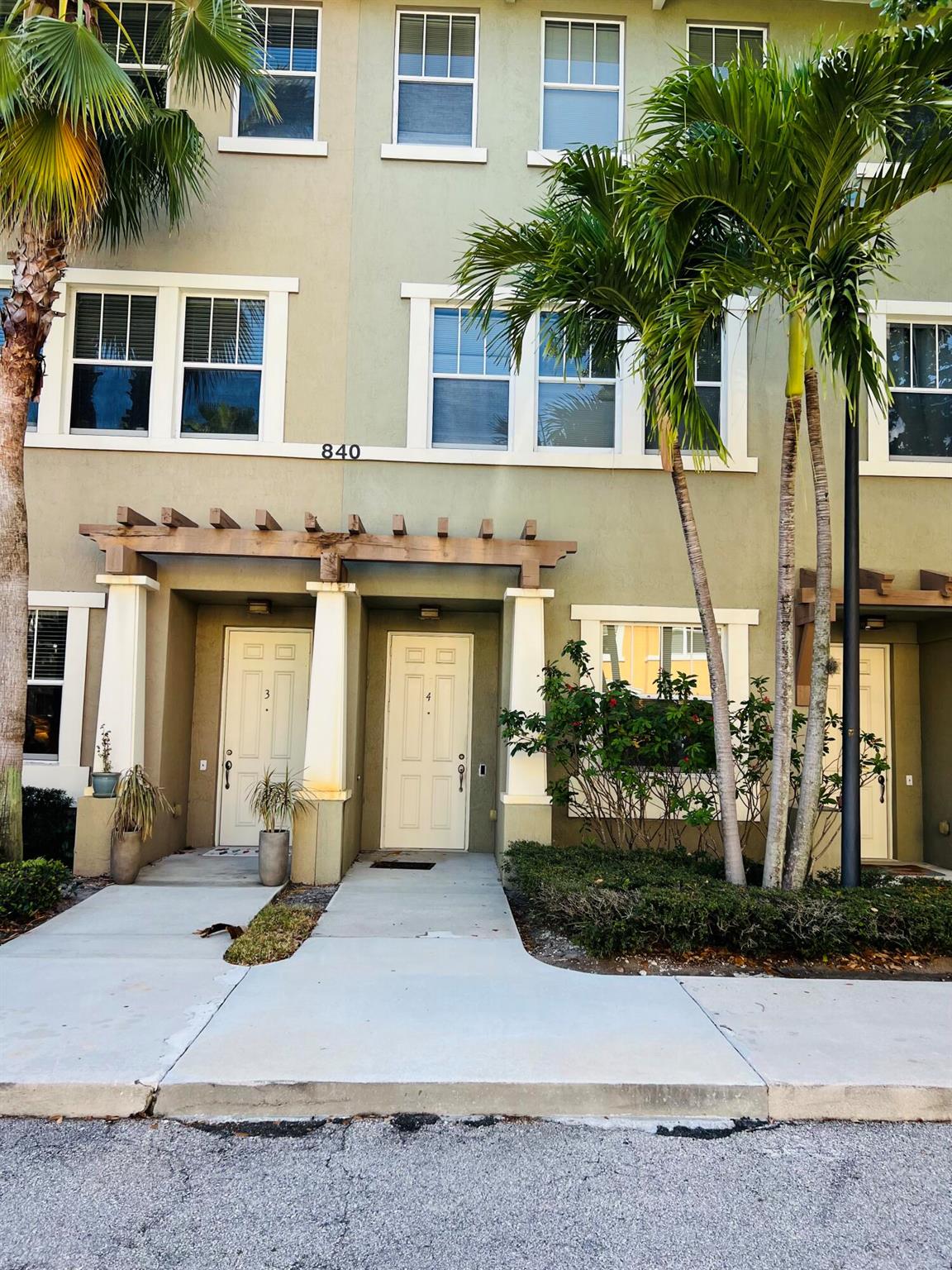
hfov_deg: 53.1
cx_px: 476
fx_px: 953
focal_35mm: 26
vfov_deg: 67.3
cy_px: 635
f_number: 1.5
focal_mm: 5.7
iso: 50
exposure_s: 1/658
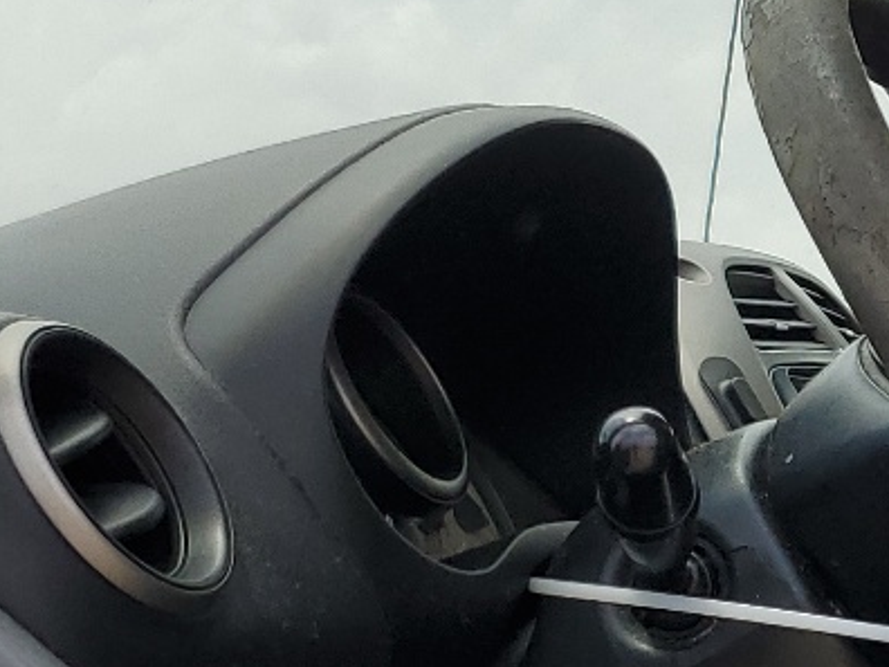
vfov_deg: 13.9
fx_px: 2697
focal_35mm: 105
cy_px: 689
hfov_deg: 16.2
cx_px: 1522
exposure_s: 1/2000
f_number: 1.5
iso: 50
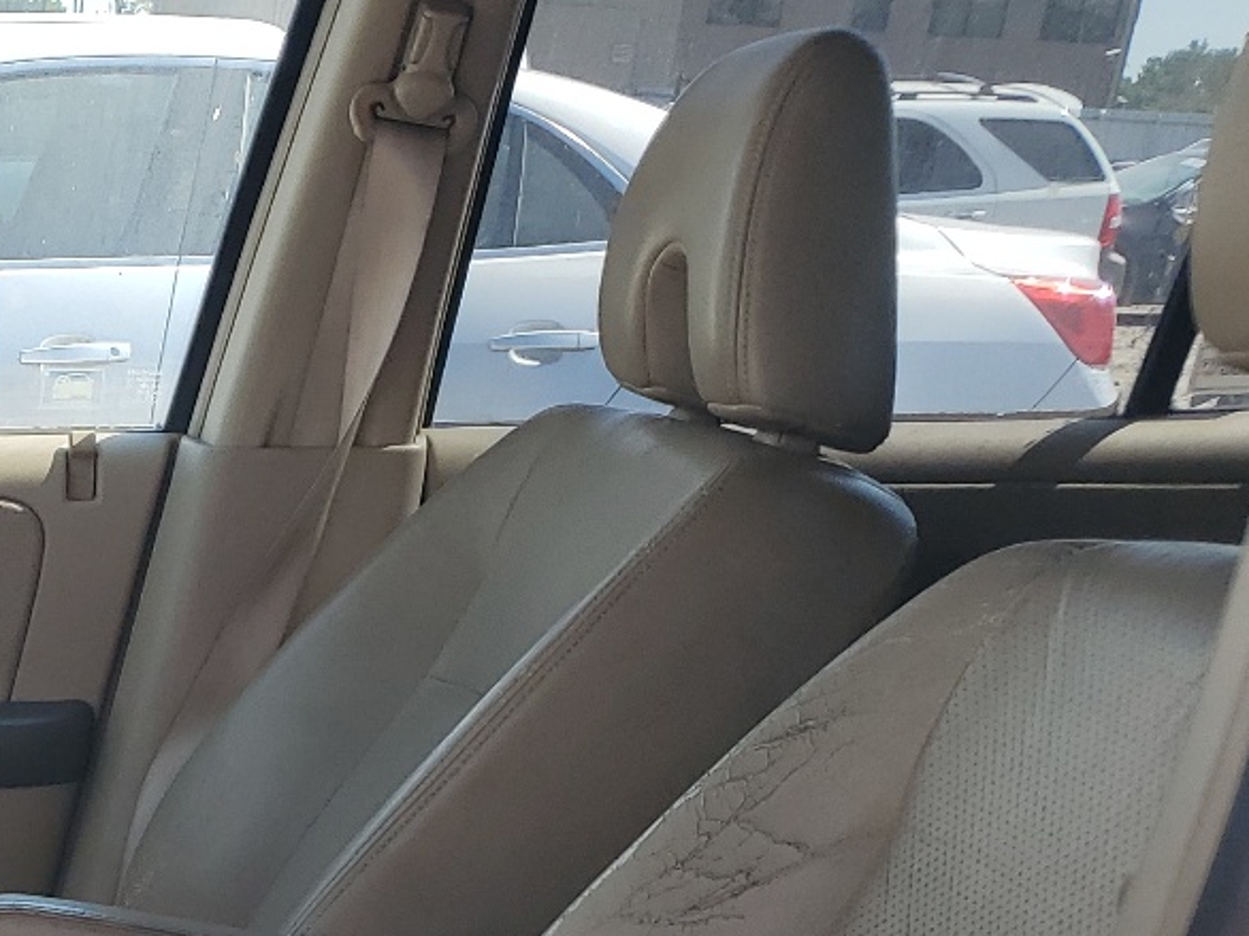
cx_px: -332
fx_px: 2561
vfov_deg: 19.5
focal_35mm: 71
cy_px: 1121
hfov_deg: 24.3
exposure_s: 1/909
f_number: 1.5
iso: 50
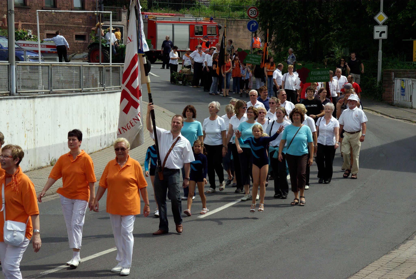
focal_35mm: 117
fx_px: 1353
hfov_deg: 17.5
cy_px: 140
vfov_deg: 11.7
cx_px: 208
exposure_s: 1/1000
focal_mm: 78
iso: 400
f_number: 8
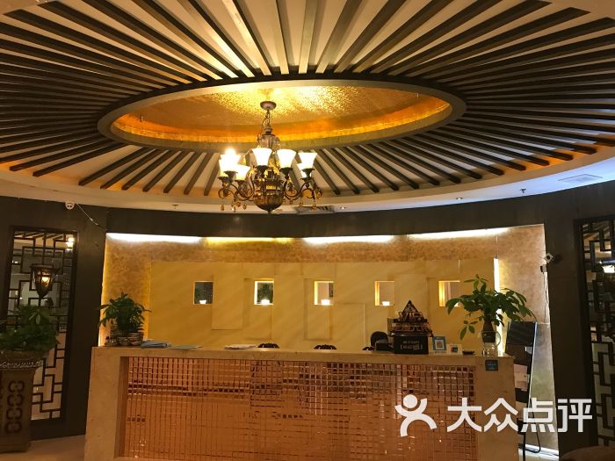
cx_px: 308
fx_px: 497
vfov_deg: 49.7
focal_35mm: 28
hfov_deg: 63.4
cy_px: 230
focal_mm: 3.99
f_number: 1.8
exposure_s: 1/17
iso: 100
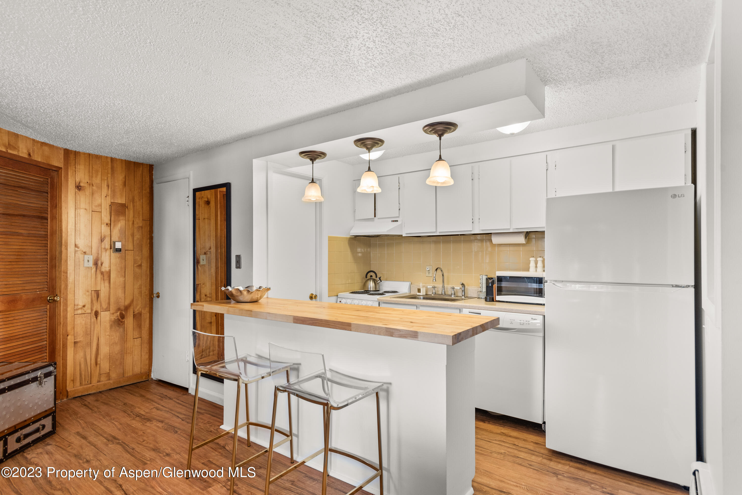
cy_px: 248
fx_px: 392
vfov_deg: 64.6
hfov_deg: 86.9
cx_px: 371
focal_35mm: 19
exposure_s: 1/8
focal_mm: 19
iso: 400
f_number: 7.1
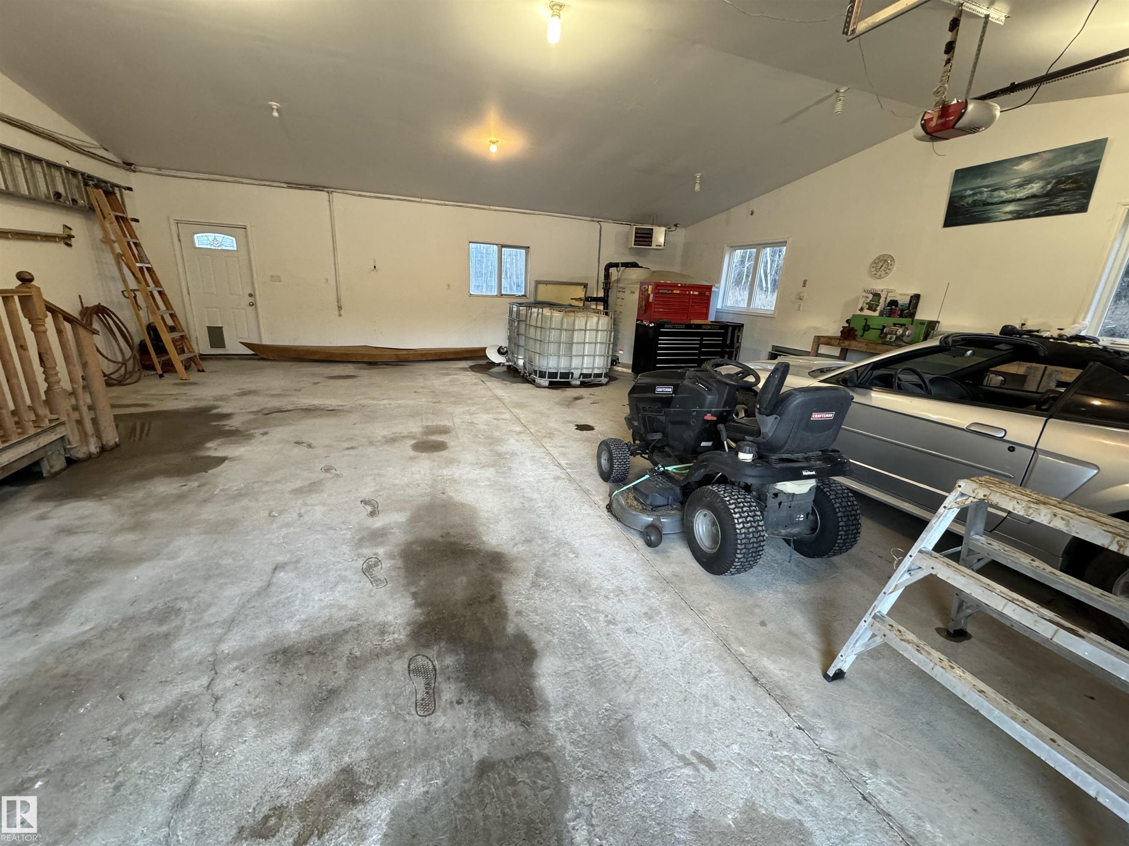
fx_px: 457
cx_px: 564
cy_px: 423
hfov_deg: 102.1
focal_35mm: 14
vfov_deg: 85.7
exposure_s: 1/60
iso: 320
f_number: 2.2
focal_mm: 2.22
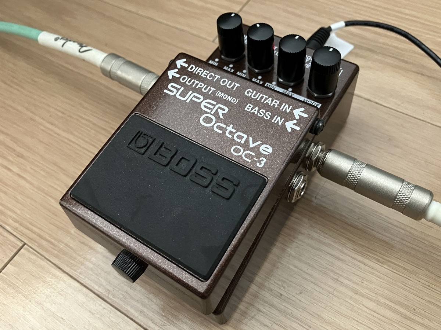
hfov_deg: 63.4
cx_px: 220
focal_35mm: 28
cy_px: 165
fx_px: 357
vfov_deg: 49.7
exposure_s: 1/30
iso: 500
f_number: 1.8
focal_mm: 3.99
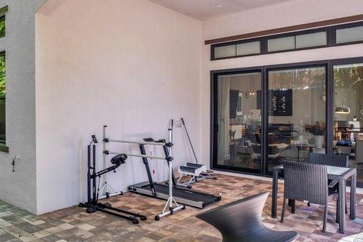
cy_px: 114
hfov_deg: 56.1
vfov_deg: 42.3
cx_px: 75
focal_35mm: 31
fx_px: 313
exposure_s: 1/80
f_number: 5
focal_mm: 16
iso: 100
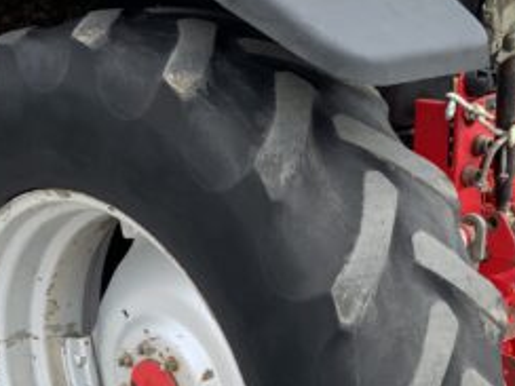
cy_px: 390
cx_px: 276
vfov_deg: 18.8
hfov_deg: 25.7
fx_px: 1131
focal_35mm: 76
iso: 16
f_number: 1.8
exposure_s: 1/397
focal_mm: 3
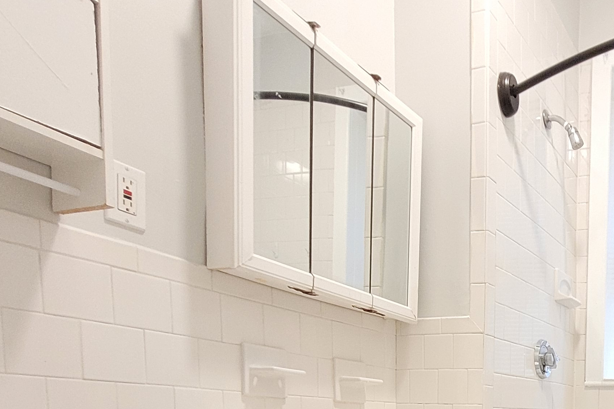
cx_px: 586
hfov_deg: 50.0
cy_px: 489
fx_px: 546
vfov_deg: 33.5
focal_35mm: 32
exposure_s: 1/39
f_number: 2.2
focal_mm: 1.74
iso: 320
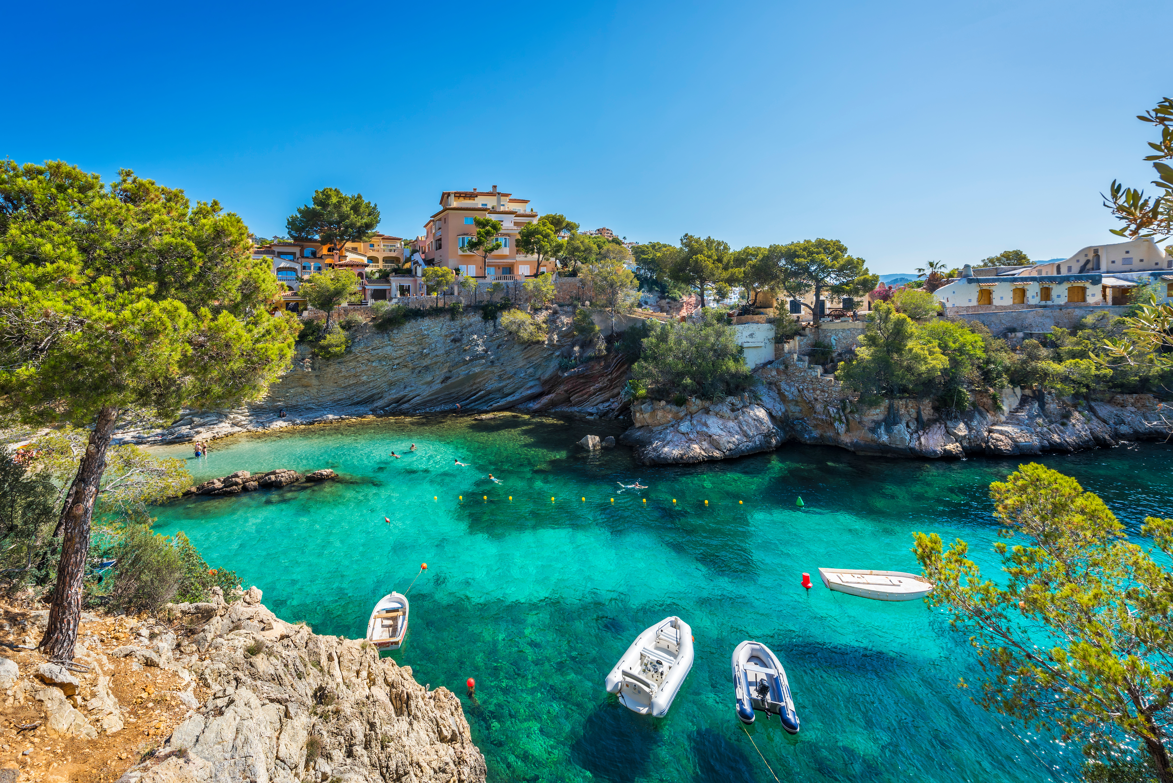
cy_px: 392
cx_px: 586
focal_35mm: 14
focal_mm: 14
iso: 100
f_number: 11
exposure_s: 1/200
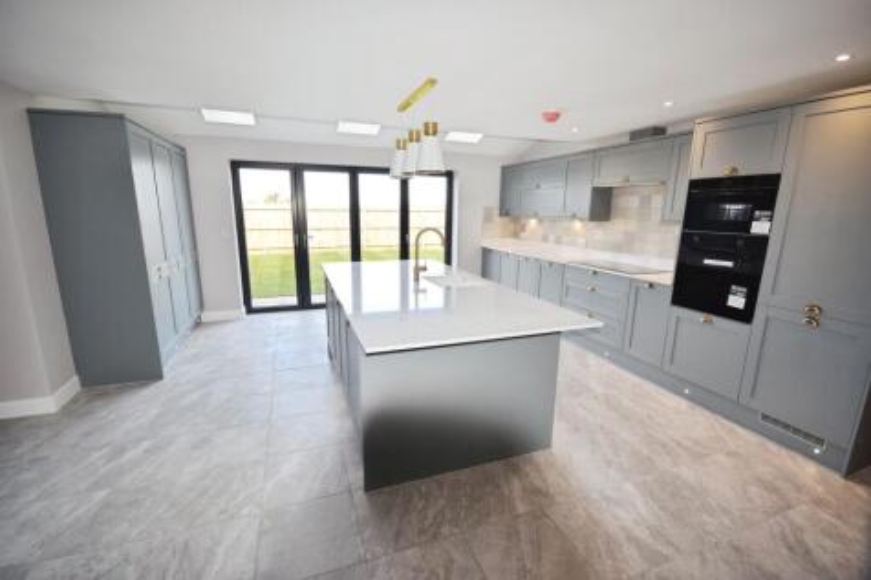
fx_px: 363
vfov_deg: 77.3
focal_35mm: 15
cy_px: 290
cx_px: 436
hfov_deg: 100.4
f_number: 5.6
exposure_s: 1/125
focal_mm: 10
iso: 500
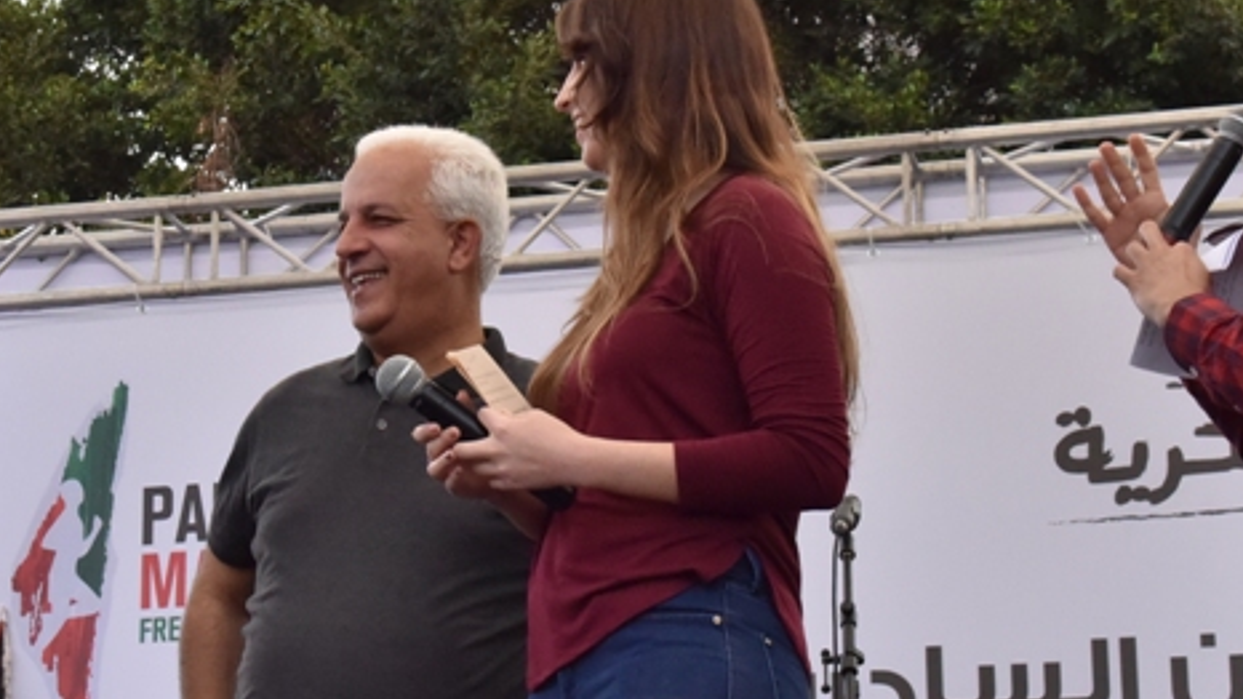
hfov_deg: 20.1
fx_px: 3493
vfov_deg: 11.4
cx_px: 464
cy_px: 426
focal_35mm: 106
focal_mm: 46
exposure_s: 1/800
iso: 2500
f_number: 14
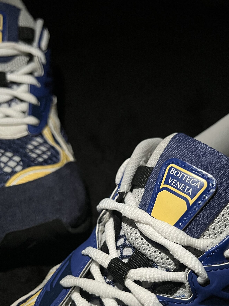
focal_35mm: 38
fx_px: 335
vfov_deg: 48.3
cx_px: 141
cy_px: 198
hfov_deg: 37.5
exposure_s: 1/60
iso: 320
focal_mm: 5.7
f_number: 1.5
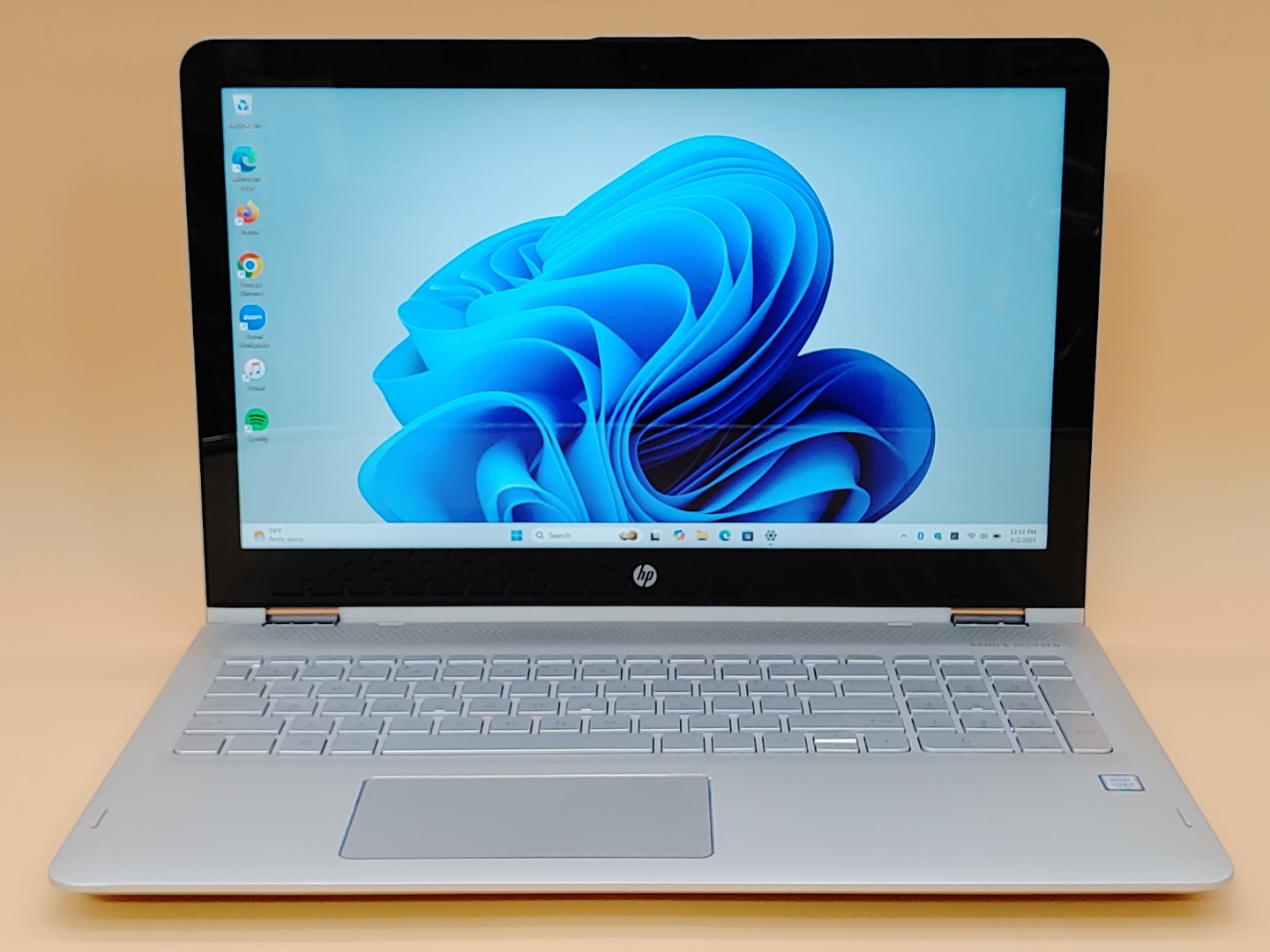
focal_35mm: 54
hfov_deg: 35.5
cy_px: 476
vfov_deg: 27.0
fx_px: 1981
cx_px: 635
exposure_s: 1/61
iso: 50
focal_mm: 4.36
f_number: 1.8
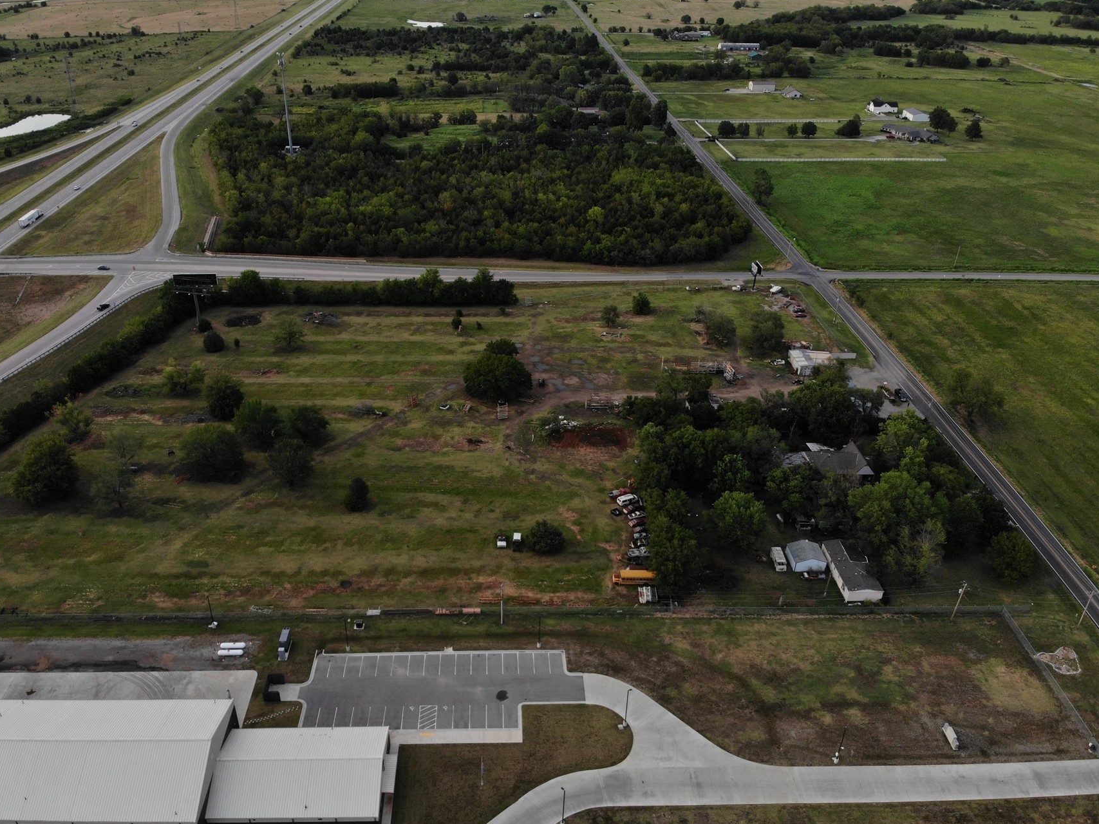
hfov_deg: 65.2
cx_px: 488
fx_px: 857
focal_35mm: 27
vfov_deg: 51.2
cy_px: 460
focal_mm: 4.5
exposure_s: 1/298
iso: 100
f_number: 2.8
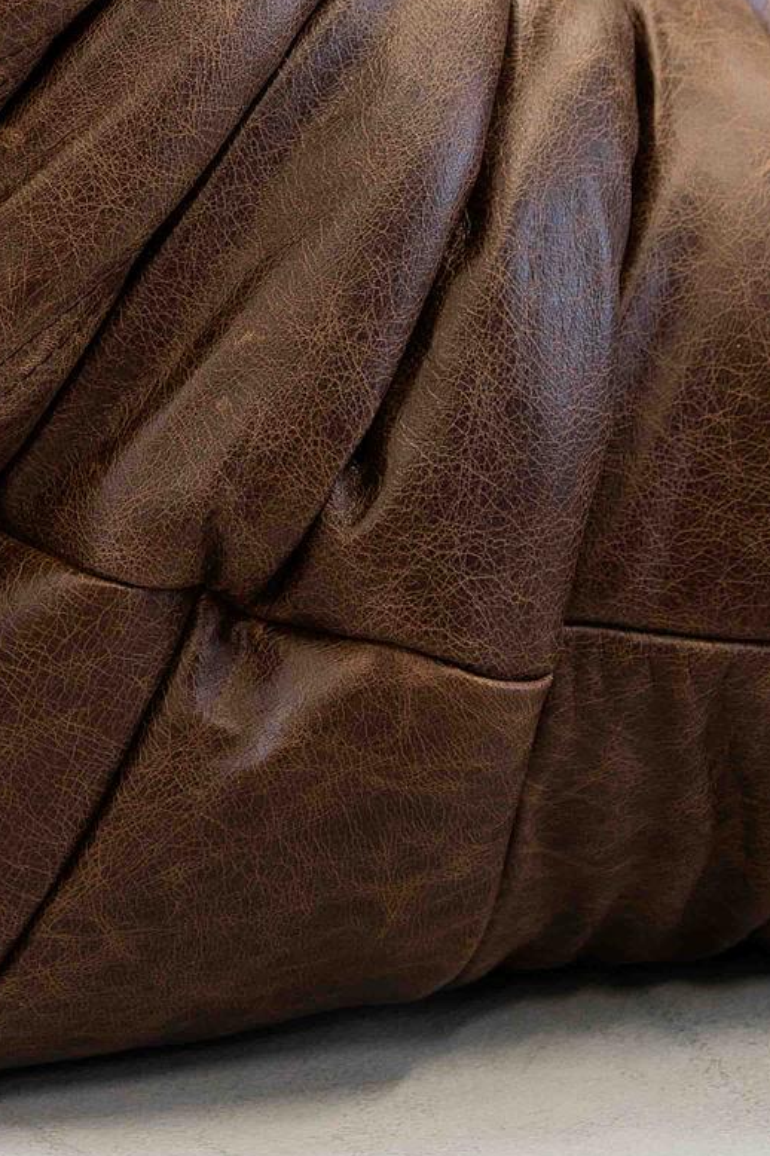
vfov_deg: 22.0
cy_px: 70
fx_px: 2890
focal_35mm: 90
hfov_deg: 14.8
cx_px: -74
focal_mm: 35
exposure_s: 1/100
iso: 500
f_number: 3.2
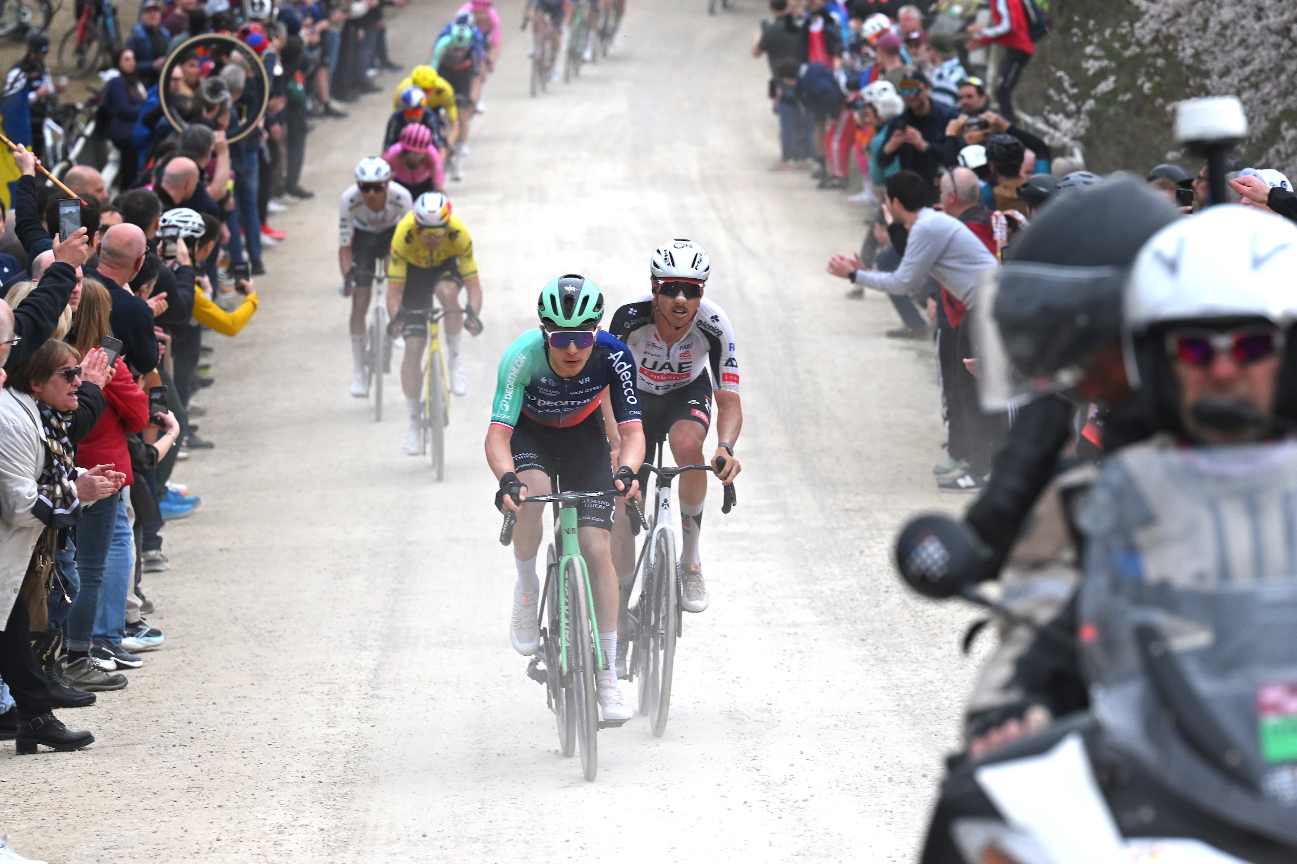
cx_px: 648
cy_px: 432
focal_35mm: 210
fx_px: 7564
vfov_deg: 6.5
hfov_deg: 9.8
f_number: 4.5
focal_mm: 140
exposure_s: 1/1250
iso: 640
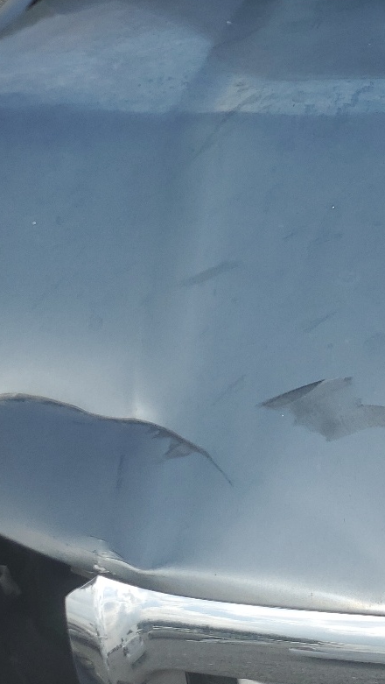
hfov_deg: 18.1
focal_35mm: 58
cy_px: 367
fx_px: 1051
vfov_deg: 36.0
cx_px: 606
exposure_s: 1/3333
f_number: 1.5
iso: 50
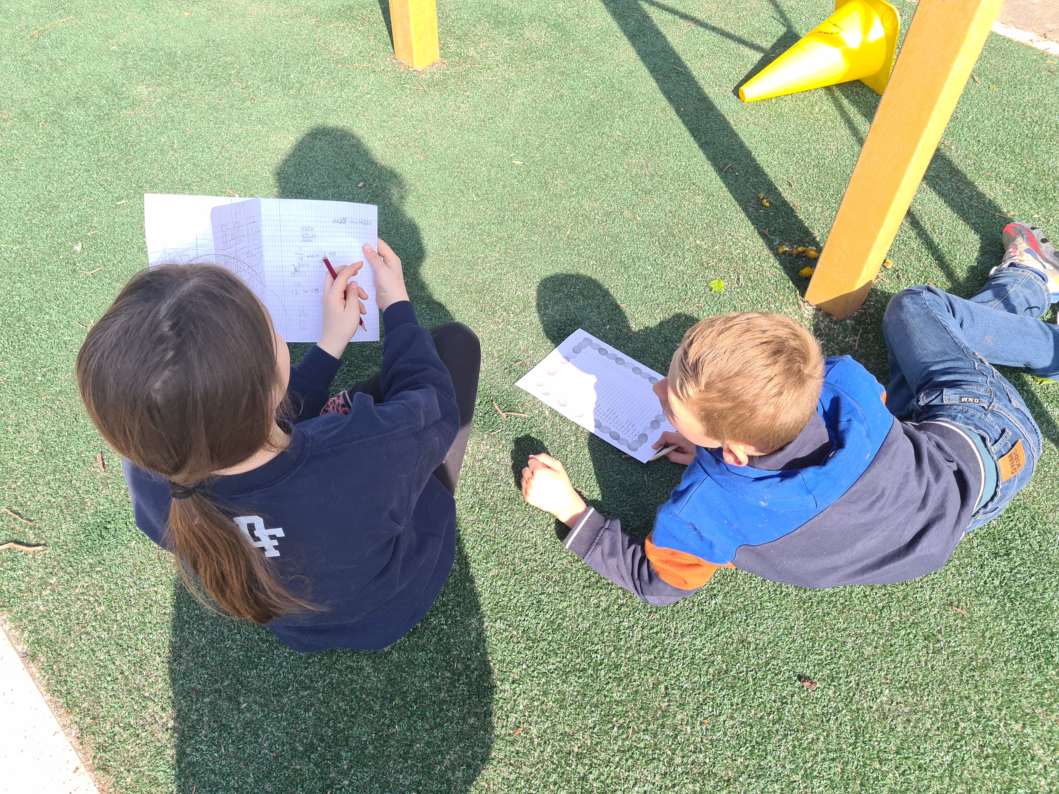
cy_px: 397
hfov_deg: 67.3
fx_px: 795
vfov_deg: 53.1
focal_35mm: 26
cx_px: 530
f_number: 1.8
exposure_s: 1/830
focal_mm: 5.4
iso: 50
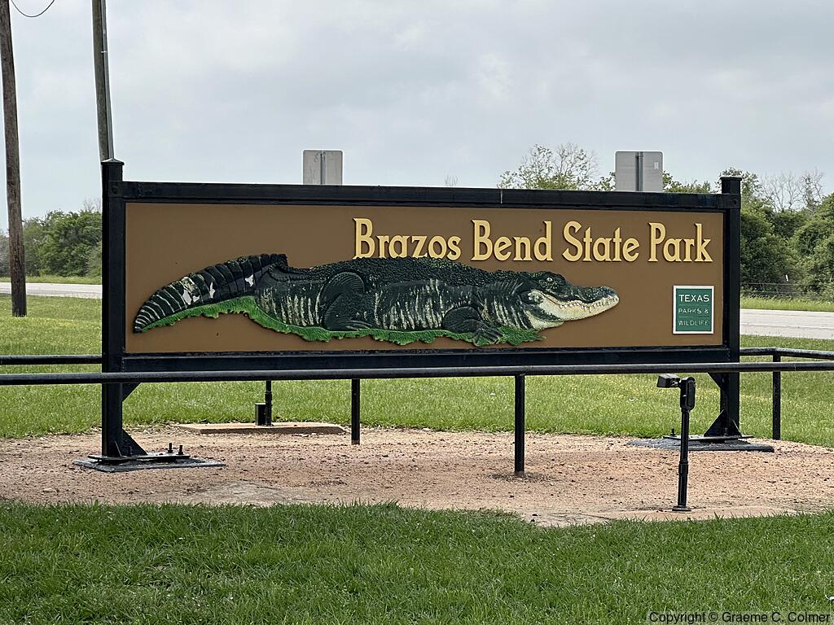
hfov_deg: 25.3
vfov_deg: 19.1
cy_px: 312
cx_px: 417
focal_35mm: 77
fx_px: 1855
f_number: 2.8
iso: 32
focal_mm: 9
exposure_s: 1/763
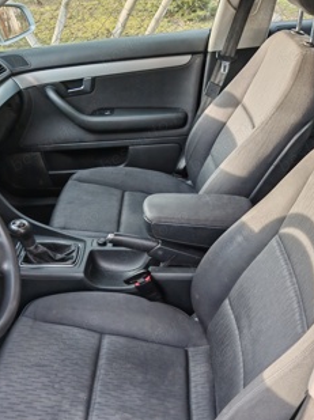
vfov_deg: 52.0
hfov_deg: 40.3
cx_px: 197
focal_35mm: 35
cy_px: 266
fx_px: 424
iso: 64
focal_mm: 6.67
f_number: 1.9
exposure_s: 1/100
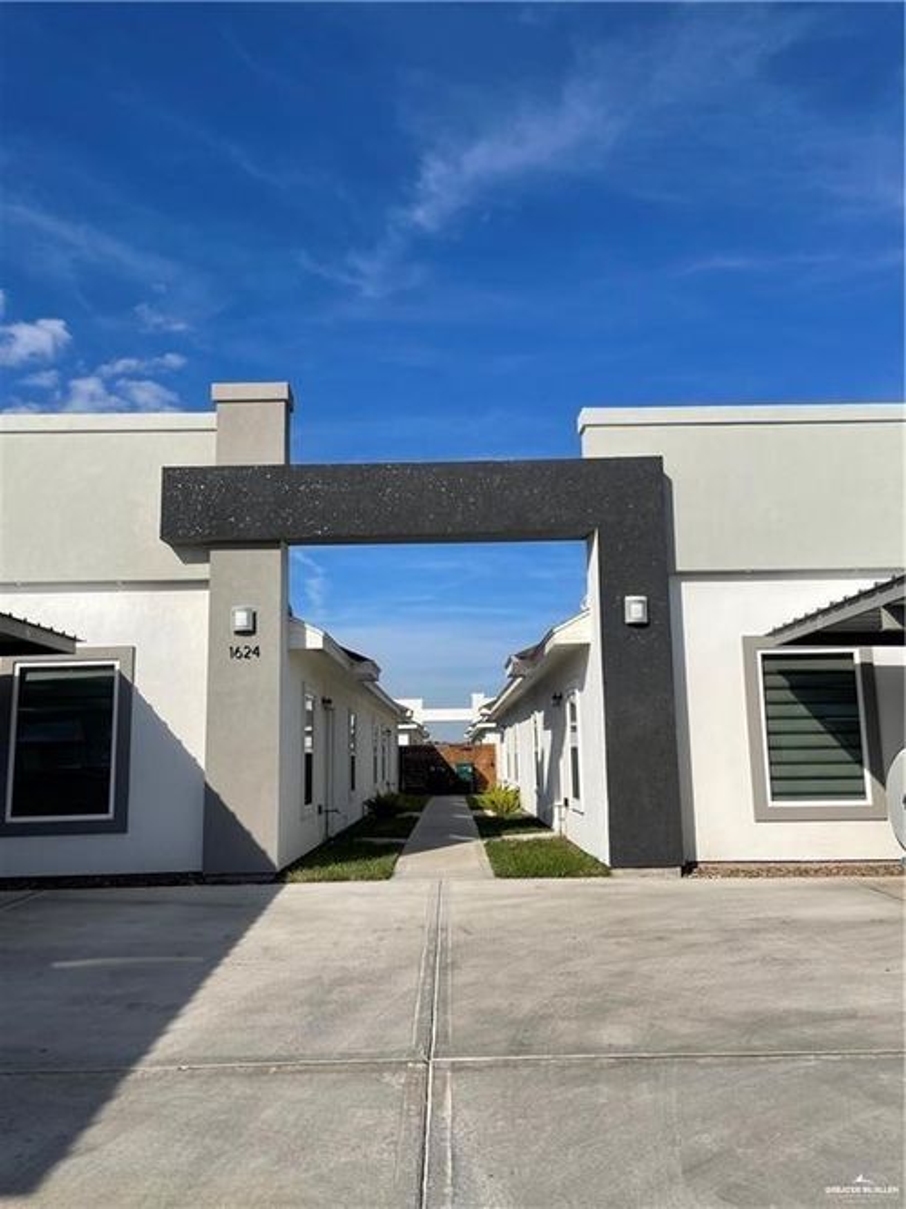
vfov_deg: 67.3
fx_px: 908
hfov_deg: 53.0
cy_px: 604
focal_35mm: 26
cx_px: 453
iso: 32
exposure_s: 1/6579
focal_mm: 5.1
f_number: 1.6
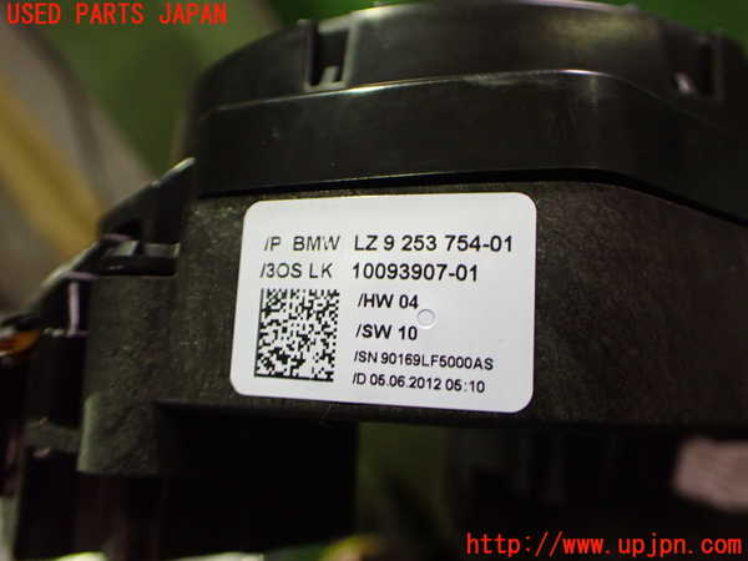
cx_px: 374
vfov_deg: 46.8
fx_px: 648
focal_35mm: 30
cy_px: 280
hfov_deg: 60.0
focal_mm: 5.4
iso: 800
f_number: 2.3
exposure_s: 1/40
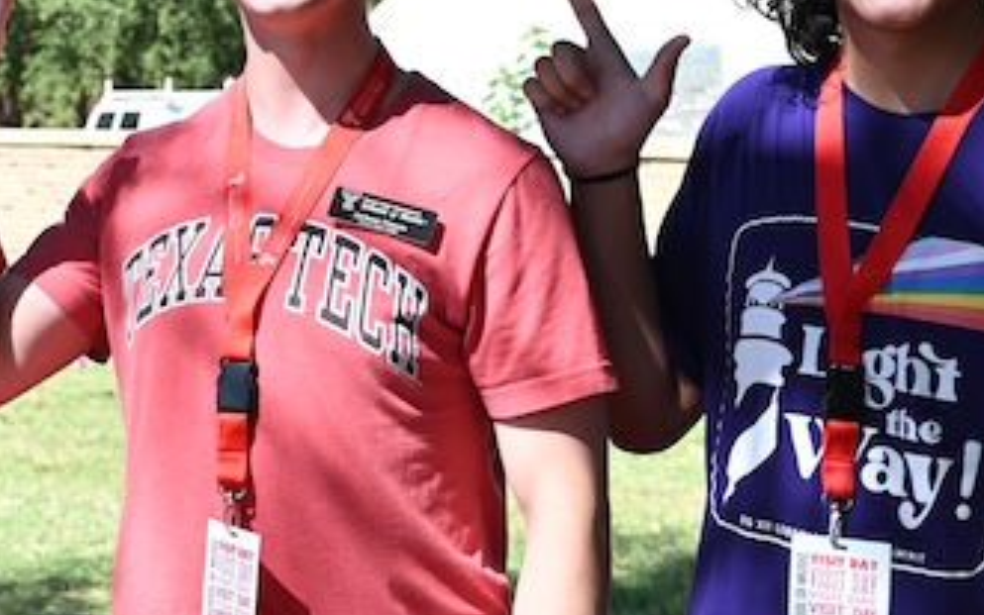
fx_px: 2789
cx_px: -101
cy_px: 58
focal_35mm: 104
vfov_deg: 12.5
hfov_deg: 19.2
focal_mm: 33
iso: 110
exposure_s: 1/250
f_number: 5.6
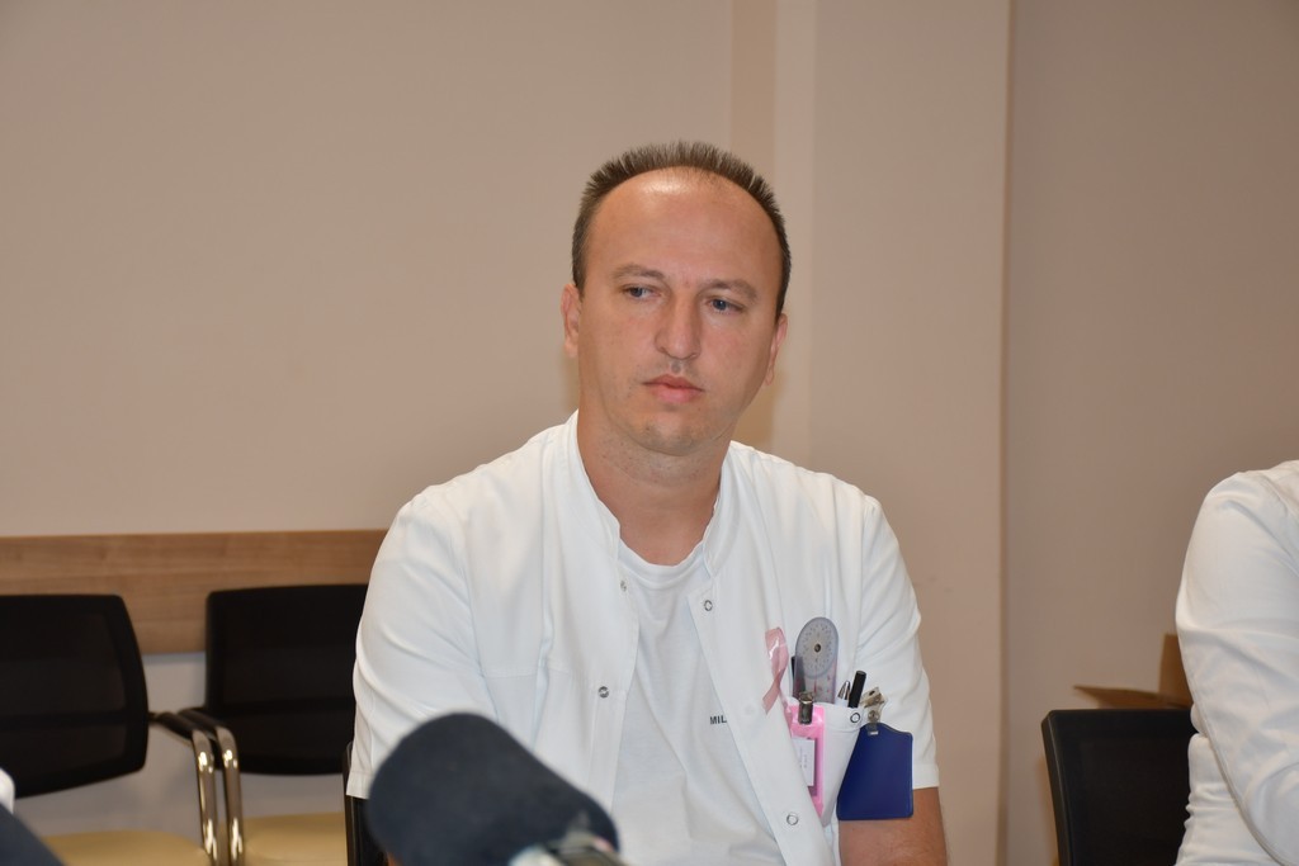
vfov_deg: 20.3
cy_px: 433
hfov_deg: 30.1
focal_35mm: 67
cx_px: 650
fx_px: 2418
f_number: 4.5
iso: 400
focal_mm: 45
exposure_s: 1/100
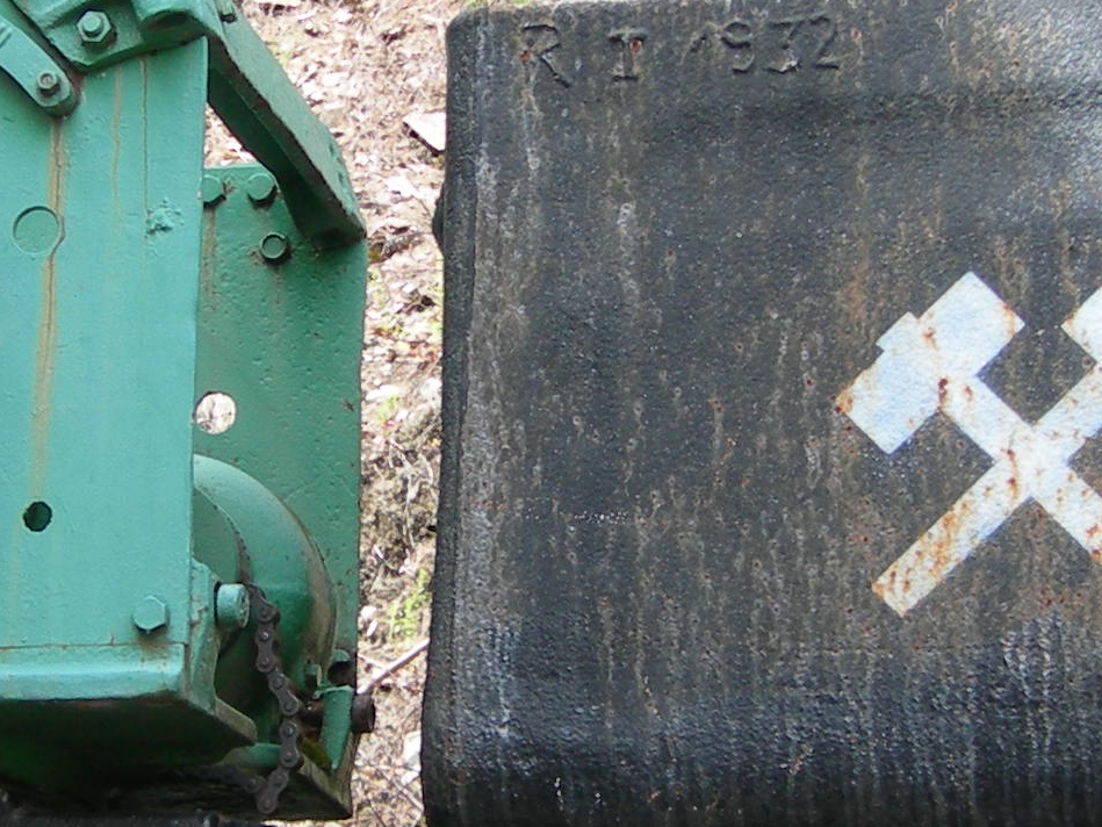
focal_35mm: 123
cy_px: 505
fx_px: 3916
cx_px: 315
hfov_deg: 16.0
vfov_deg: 12.0
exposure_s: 1/182
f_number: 2.8
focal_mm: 7.8
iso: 50
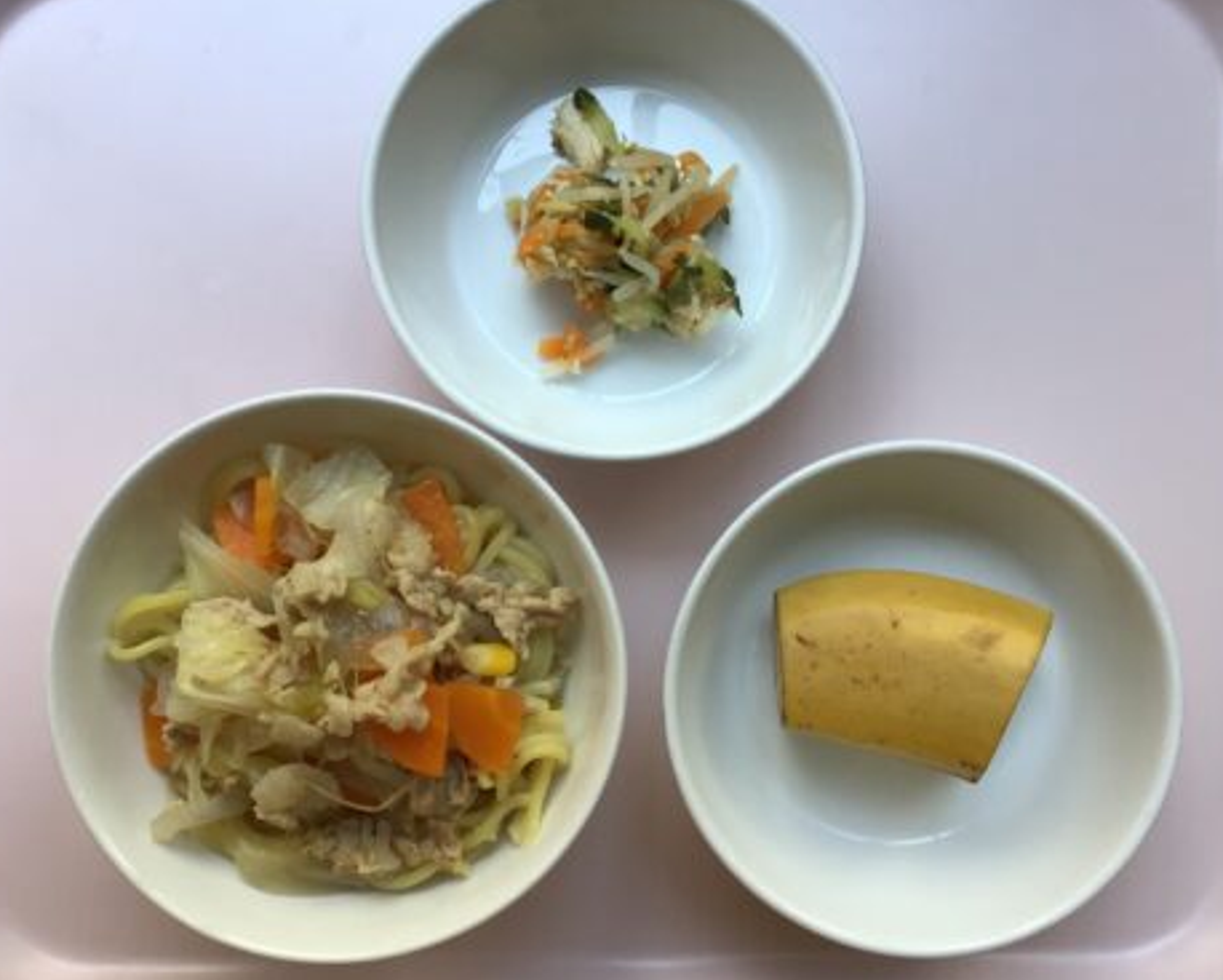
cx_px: 633
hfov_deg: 54.2
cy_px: 490
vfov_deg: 44.6
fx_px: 1195
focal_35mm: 33
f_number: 2.4
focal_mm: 3.3
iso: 25
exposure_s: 1/60
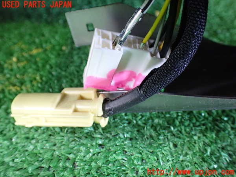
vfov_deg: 46.8
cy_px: 88
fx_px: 205
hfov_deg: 60.0
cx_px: 118
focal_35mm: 30
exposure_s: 1/60
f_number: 2.3
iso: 800
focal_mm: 5.4
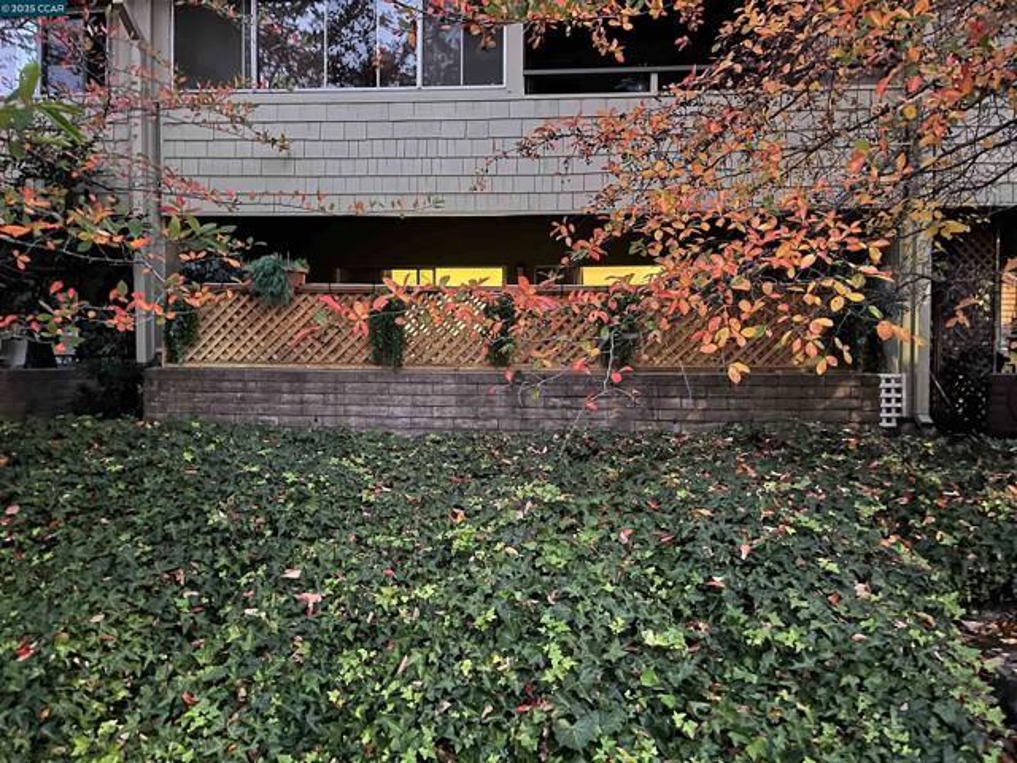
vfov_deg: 53.1
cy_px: 382
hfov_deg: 67.3
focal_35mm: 26
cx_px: 508
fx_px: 764
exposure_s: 1/10
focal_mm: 5.1
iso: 800
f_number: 1.6
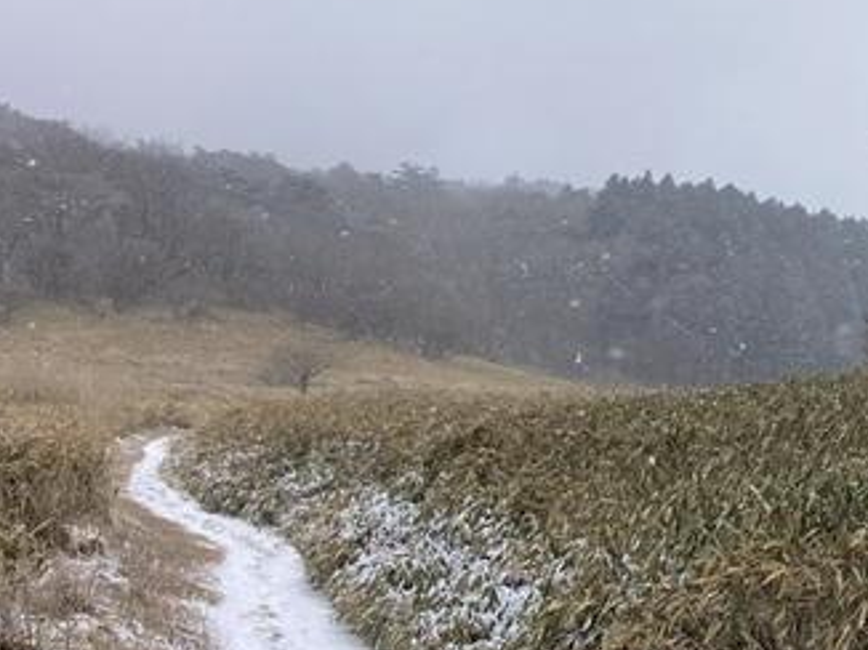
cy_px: 298
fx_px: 2205
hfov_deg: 21.7
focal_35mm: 88
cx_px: 801
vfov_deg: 16.8
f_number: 1.8
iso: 20
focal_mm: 4
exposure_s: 1/1845
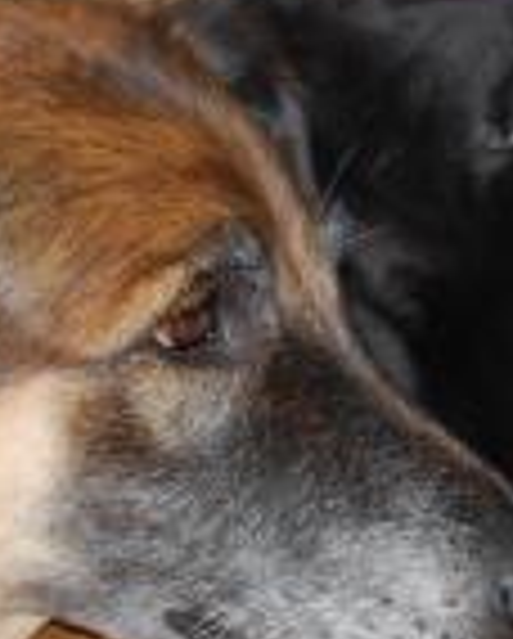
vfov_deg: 6.4
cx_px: 682
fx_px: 5738
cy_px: 286
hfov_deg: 5.1
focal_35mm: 303
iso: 200
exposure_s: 1/60
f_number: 4.2
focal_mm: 72
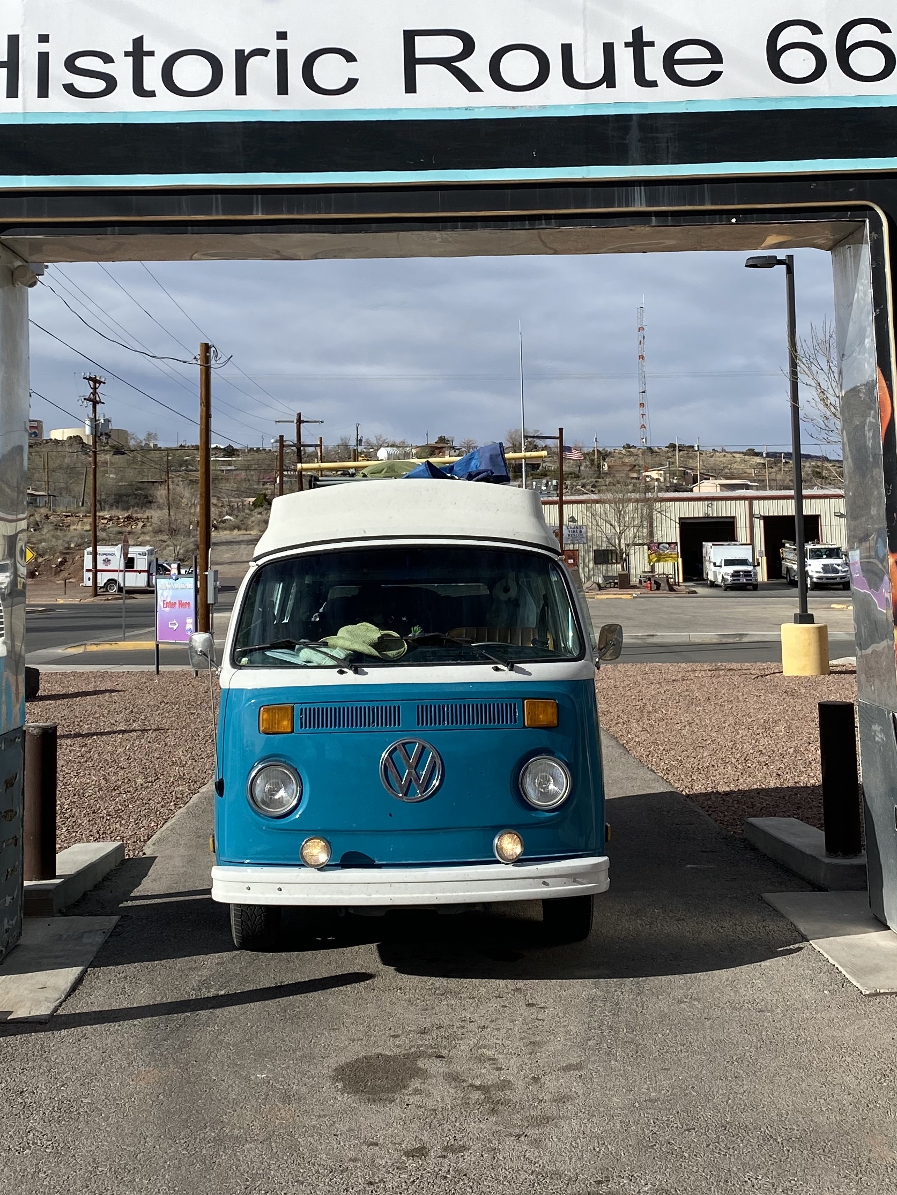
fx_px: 1624
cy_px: 412
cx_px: 440
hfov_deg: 30.9
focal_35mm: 47
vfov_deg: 40.0
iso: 32
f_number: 1.8
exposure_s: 1/3984
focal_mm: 4.25
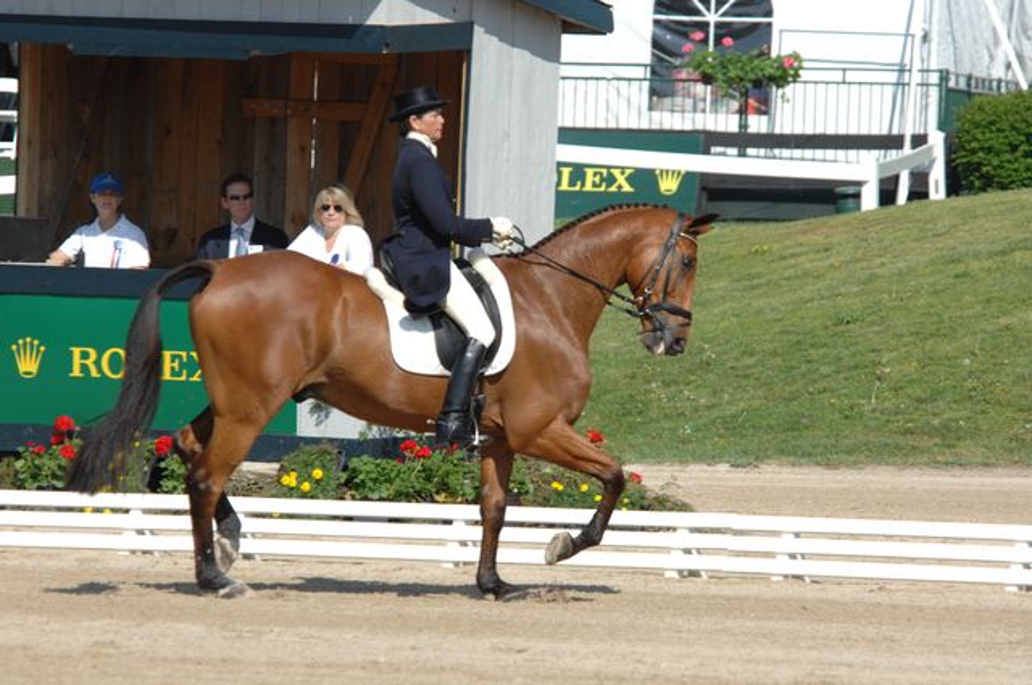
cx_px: 516
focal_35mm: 390
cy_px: 342
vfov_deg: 3.5
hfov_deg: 5.3
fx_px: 11166
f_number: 6.7
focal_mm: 260
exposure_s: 1/800
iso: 200
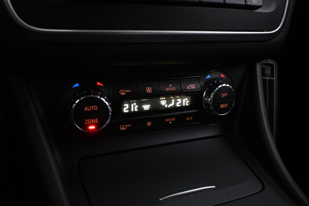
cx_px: 154
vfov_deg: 41.7
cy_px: 103
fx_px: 270
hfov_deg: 59.5
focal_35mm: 32
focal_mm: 21
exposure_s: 1/30
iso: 2800
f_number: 4
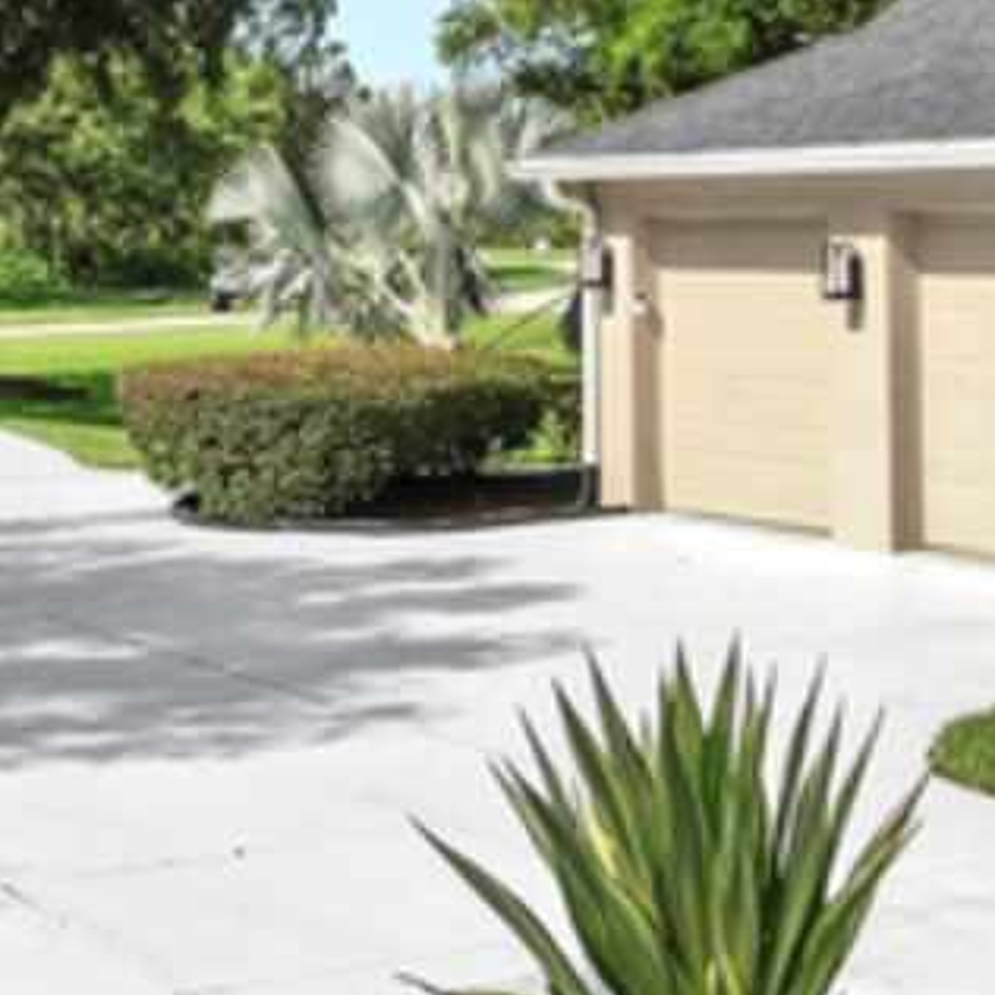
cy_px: 249
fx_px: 2797
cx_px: 450
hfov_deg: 20.2
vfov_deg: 20.0
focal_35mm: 86
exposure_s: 1/800
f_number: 2.8
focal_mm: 4.39
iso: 100
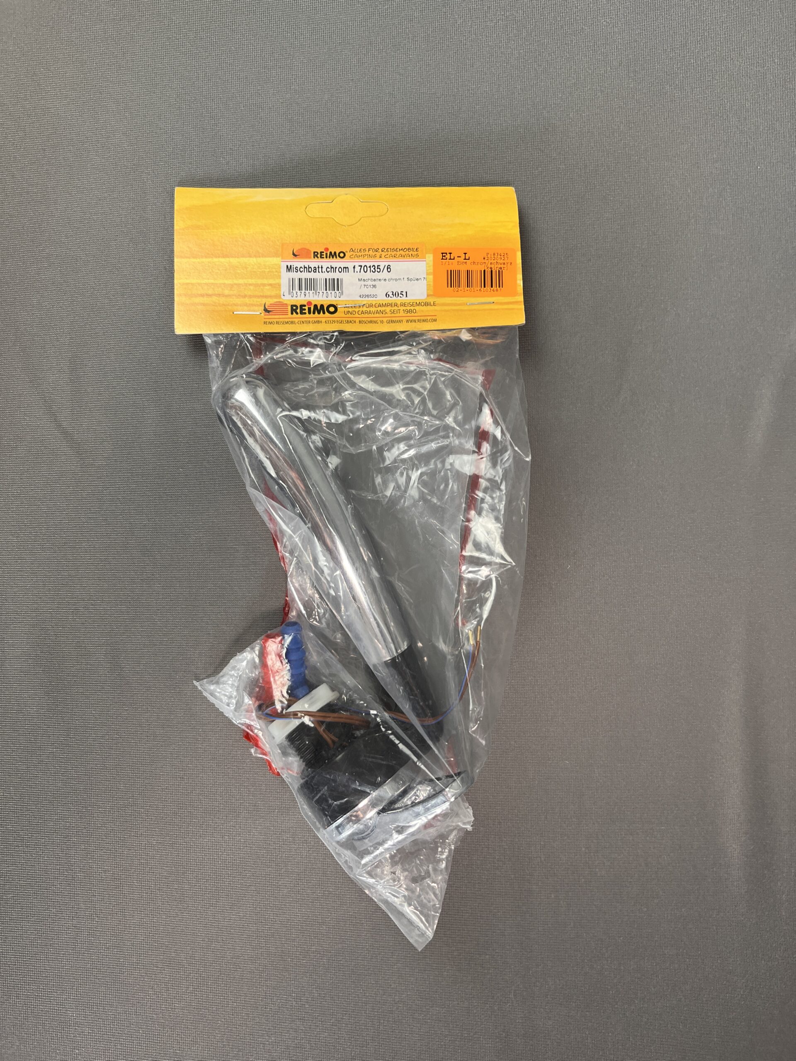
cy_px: 530
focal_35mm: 26
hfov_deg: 53.1
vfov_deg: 67.3
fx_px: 797
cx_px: 398
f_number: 1.6
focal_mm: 5.1
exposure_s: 1/100
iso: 80
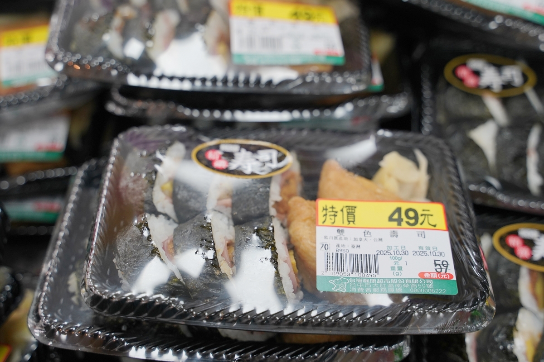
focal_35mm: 53
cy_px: 181
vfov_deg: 25.5
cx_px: 272
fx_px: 801
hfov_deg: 37.5
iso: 500
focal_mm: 53
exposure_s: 1/60
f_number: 4
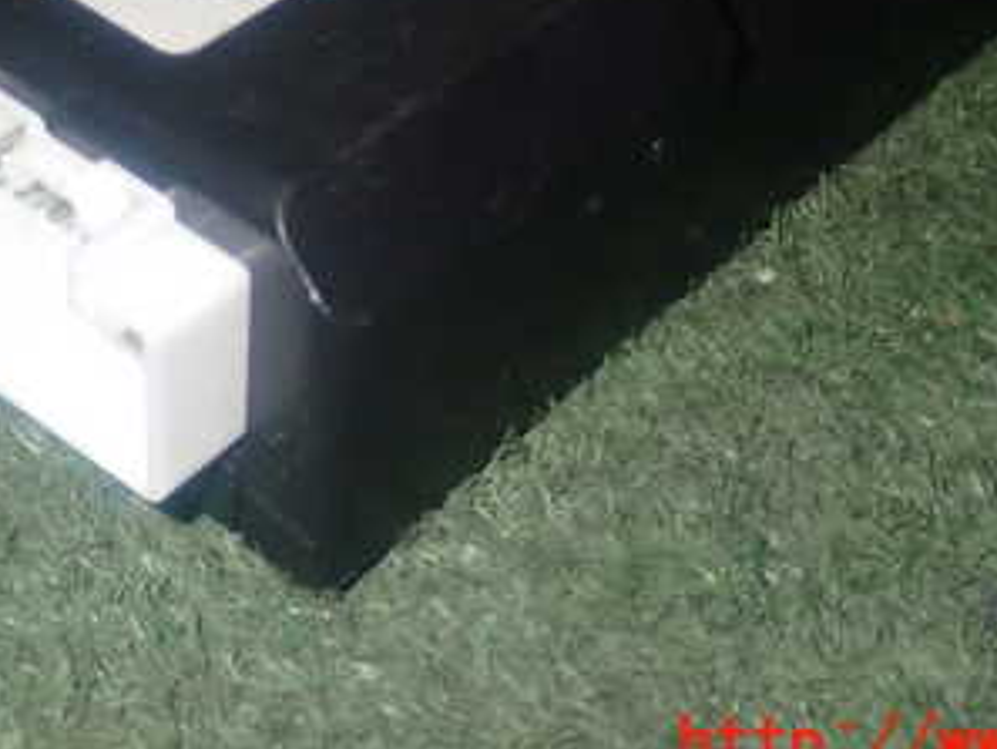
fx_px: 2737
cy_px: 34
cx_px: 430
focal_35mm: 95
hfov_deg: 20.6
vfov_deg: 15.3
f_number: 9
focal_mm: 8.4
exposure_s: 1/50
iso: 500
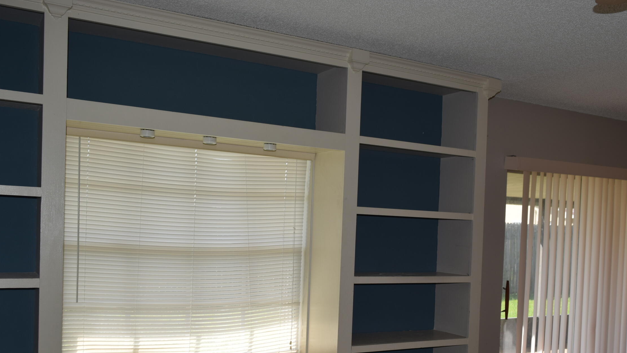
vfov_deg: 30.8
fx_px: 632
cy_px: 256
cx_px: 368
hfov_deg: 52.5
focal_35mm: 38
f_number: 5.6
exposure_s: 1/125
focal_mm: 18
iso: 100
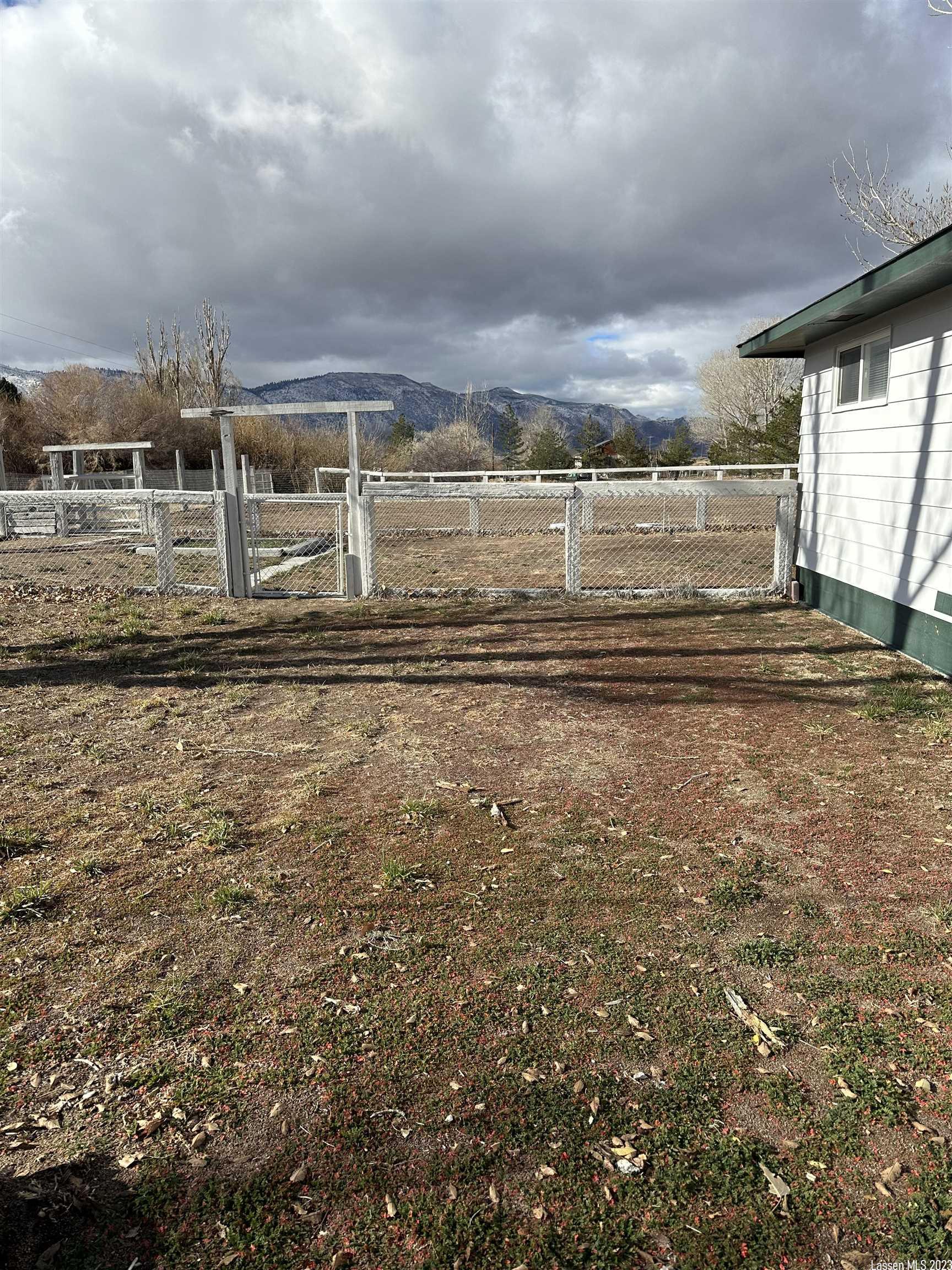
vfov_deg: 71.6
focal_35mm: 24
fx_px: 880
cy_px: 635
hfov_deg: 56.8
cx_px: 476
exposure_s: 1/3861
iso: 80
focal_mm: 6.86
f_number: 1.78
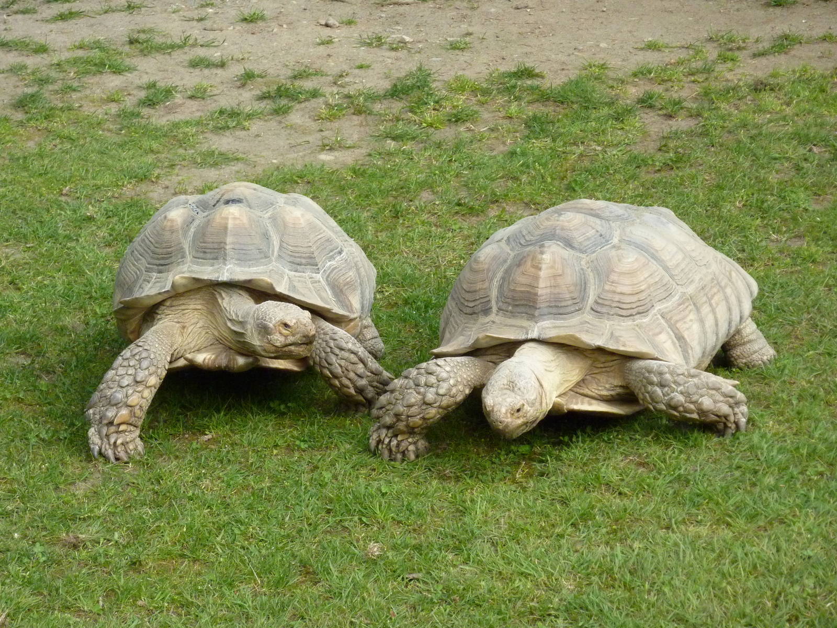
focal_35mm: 147
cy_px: 314
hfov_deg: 13.4
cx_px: 418
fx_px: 3554
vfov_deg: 10.1
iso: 400
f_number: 4.5
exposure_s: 1/500
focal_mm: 24.1
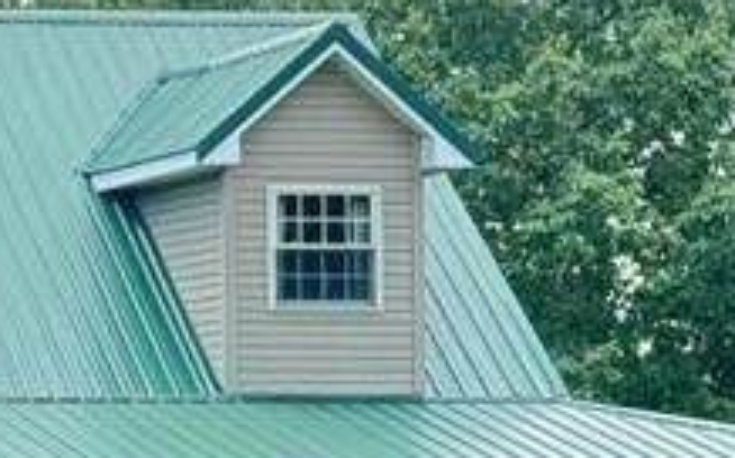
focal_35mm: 239
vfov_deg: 5.5
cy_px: 401
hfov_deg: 8.6
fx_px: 4785
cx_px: -317
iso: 64
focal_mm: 6.76
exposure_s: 1/128
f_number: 1.78
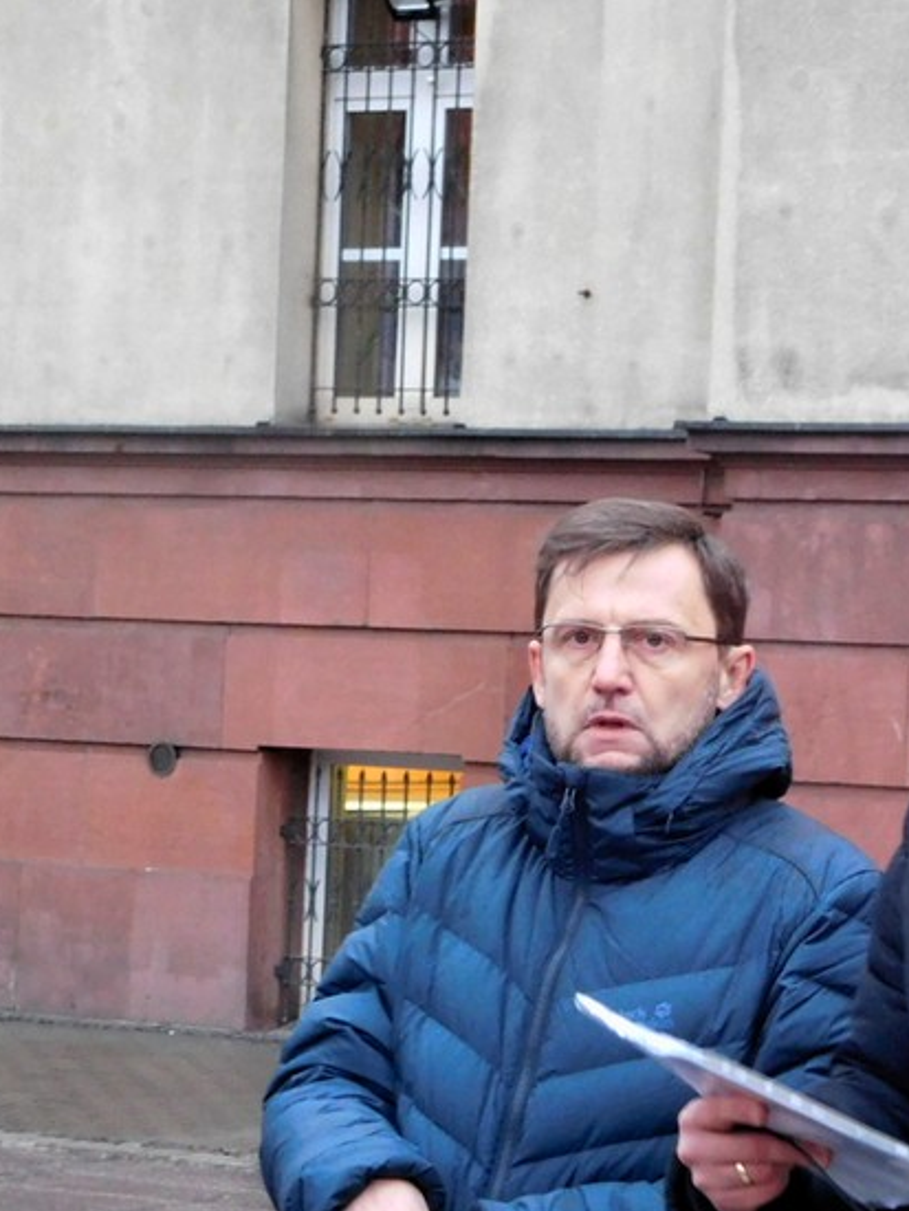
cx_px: 808
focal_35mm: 124
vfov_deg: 15.9
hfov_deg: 11.9
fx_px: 4338
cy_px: 745
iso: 400
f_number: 4.4
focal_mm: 11.1
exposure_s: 1/10
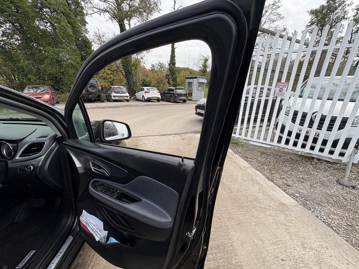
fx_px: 145
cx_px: 180
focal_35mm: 14
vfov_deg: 85.7
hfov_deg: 102.1
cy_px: 134
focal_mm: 2.22
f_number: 2.2
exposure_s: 1/268
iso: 40
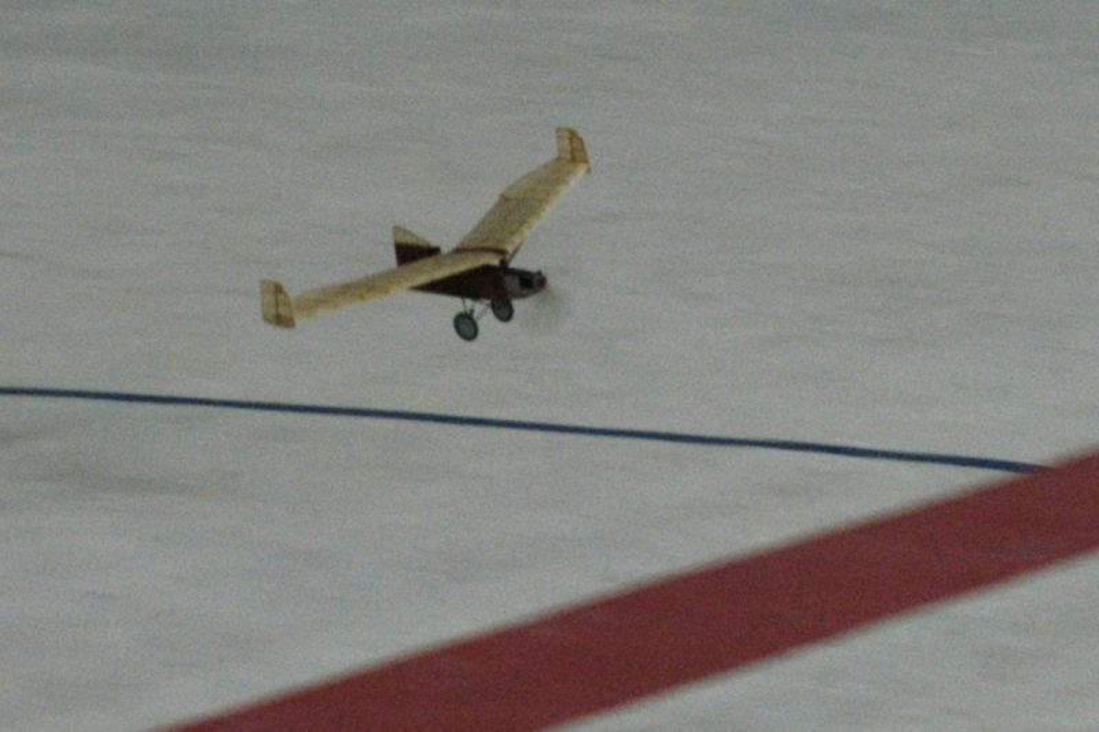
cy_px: 366
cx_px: 550
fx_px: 2289
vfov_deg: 18.2
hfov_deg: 27.0
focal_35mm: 75
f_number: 4
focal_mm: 50
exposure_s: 1/60
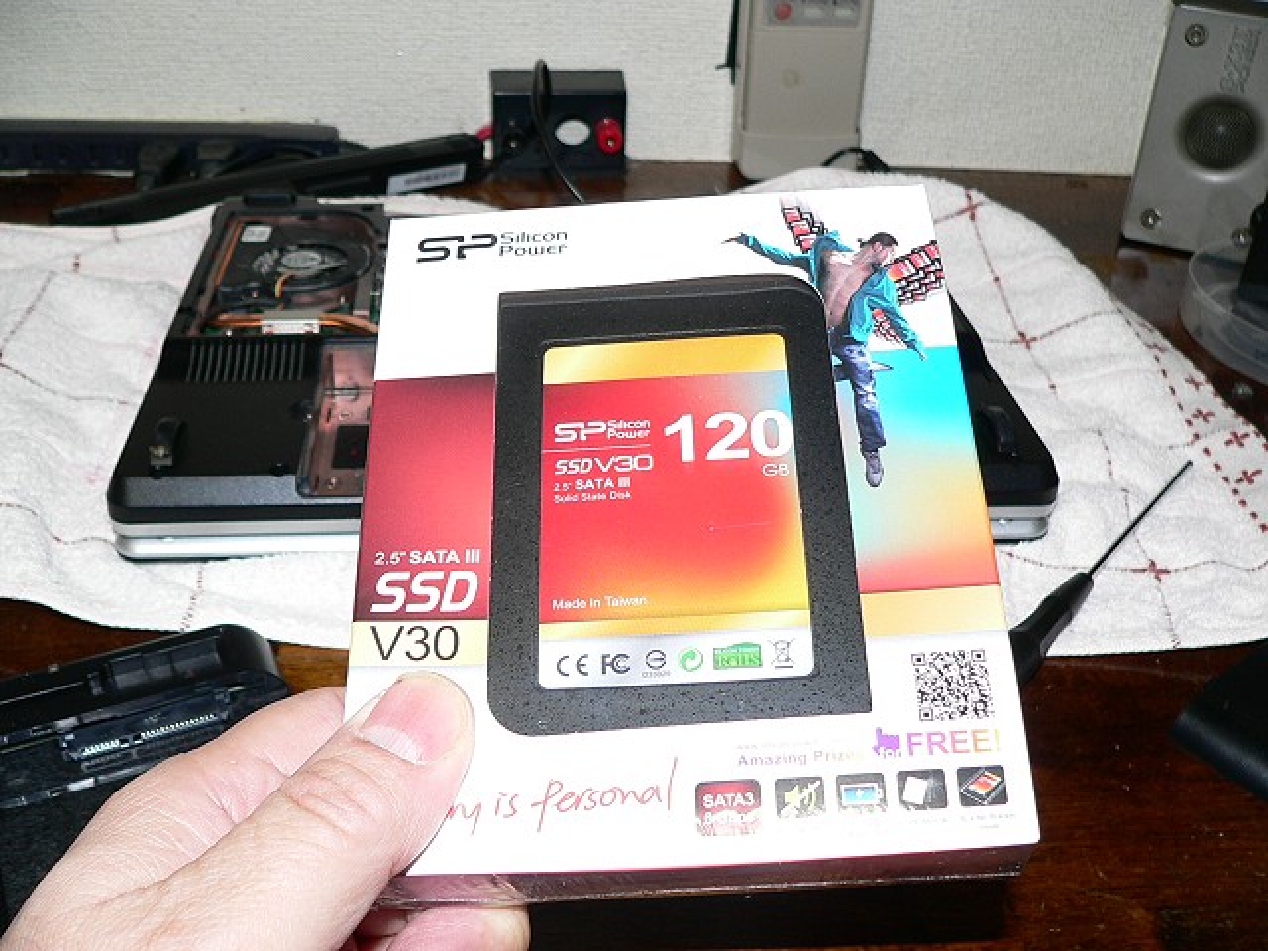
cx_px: 634
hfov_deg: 51.4
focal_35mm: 36
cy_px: 476
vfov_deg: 39.7
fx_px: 1319
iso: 100
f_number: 2.8
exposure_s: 1/30
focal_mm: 6
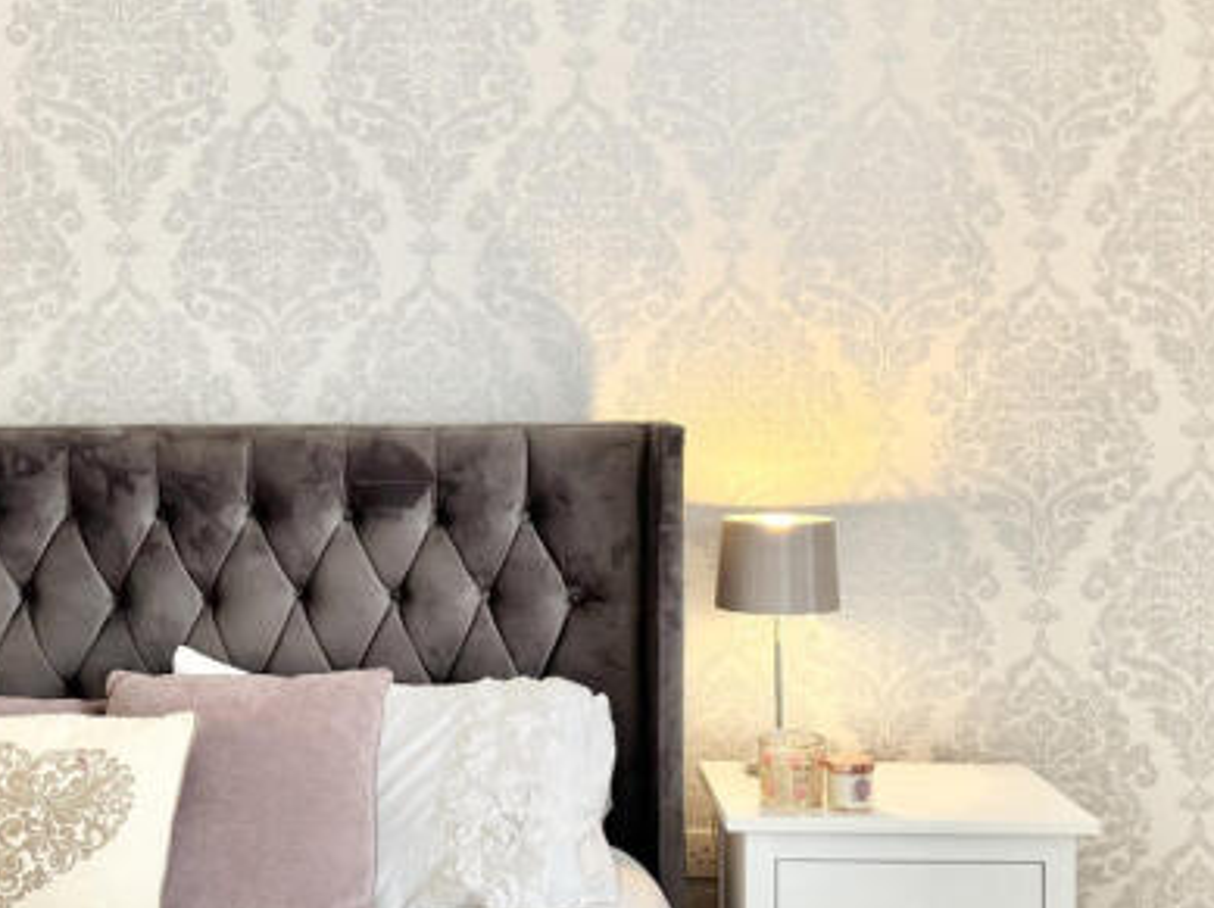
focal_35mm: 36
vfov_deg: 39.6
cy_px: 479
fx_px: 1261
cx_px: 417
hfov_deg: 50.6
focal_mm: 6.76
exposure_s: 1/121
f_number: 1.78
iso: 160
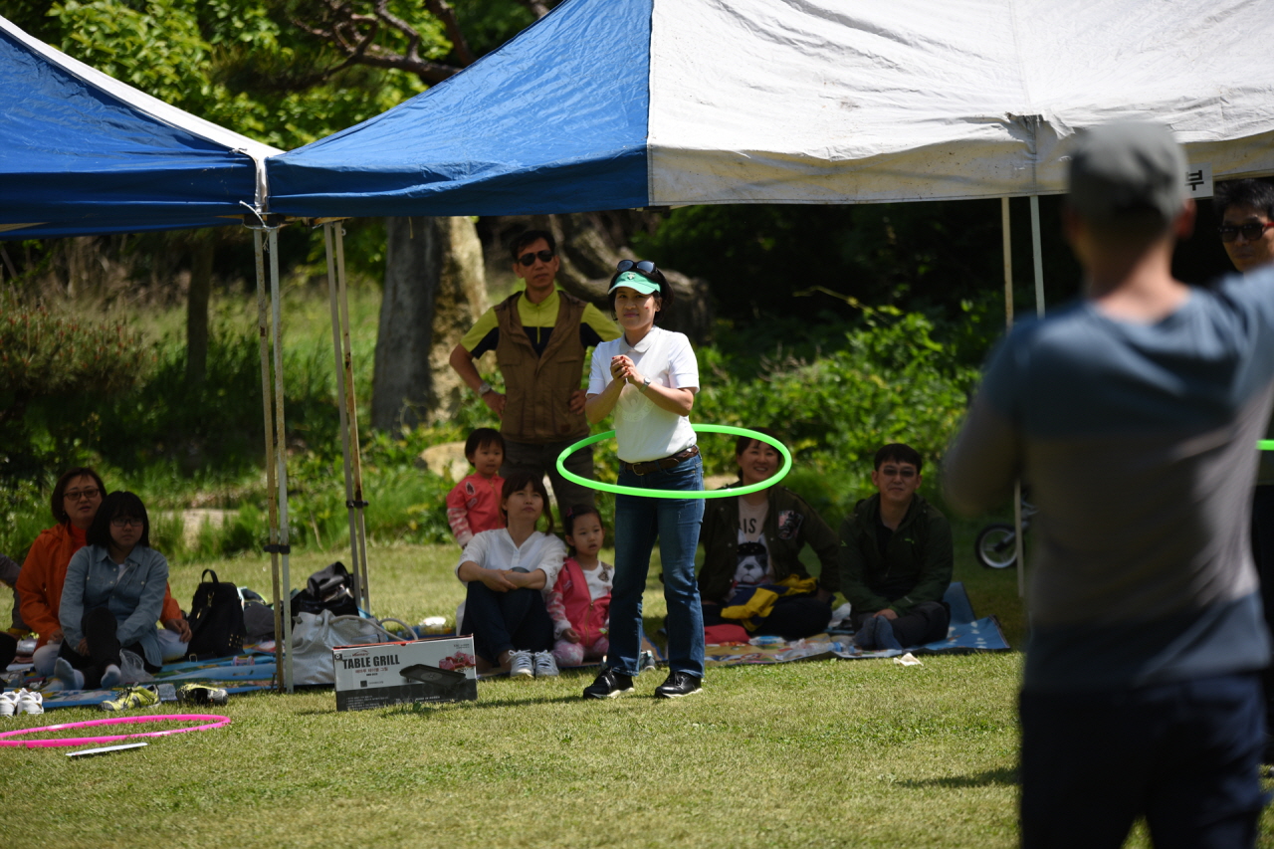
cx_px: 637
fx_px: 5661
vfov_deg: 8.6
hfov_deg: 12.8
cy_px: 424
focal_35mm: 160
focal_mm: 160
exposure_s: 1/1600
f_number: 2.8
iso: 100
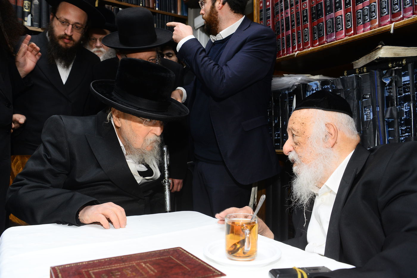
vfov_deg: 43.6
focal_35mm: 30
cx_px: 208
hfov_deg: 61.9
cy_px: 139
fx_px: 347
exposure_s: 1/100
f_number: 5.6
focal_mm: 30
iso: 1250
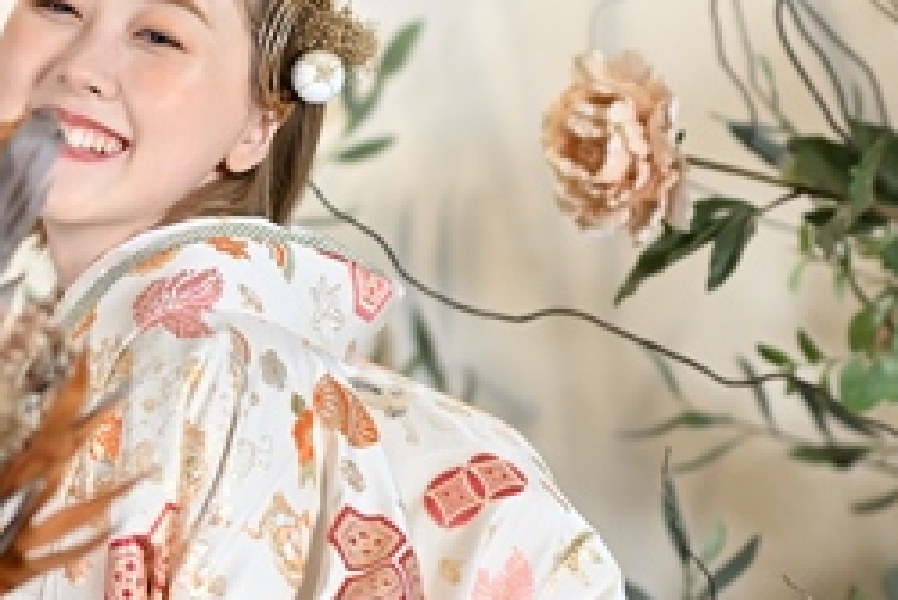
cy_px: 128
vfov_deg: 6.7
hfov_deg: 10.0
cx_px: -11
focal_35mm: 205
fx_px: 5116
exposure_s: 1/160
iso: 1250
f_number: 1.4
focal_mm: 50
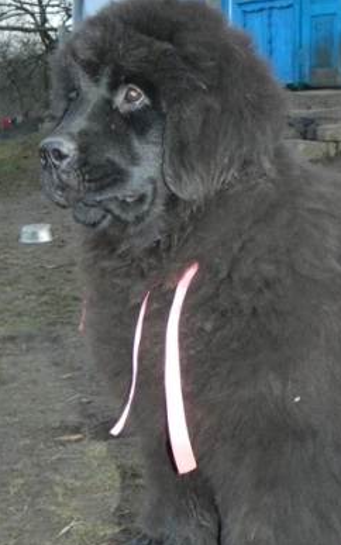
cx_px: 267
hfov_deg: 16.8
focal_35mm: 77
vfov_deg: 26.8
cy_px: 308
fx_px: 1145
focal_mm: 8.4
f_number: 3.6
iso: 320
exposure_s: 1/50
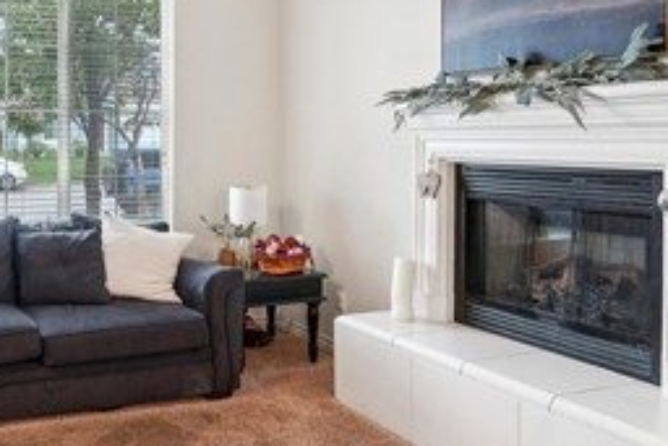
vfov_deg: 43.3
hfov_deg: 52.8
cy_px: 164
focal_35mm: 30
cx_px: 44
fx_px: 557
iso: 400
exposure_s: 1/10
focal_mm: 12
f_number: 8
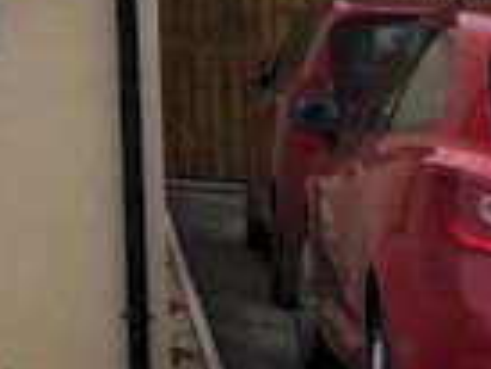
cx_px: -591
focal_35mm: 148
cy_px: -317
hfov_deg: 11.5
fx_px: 2101
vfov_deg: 9.5
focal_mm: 4.15
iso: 32
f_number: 2.2
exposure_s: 1/2198
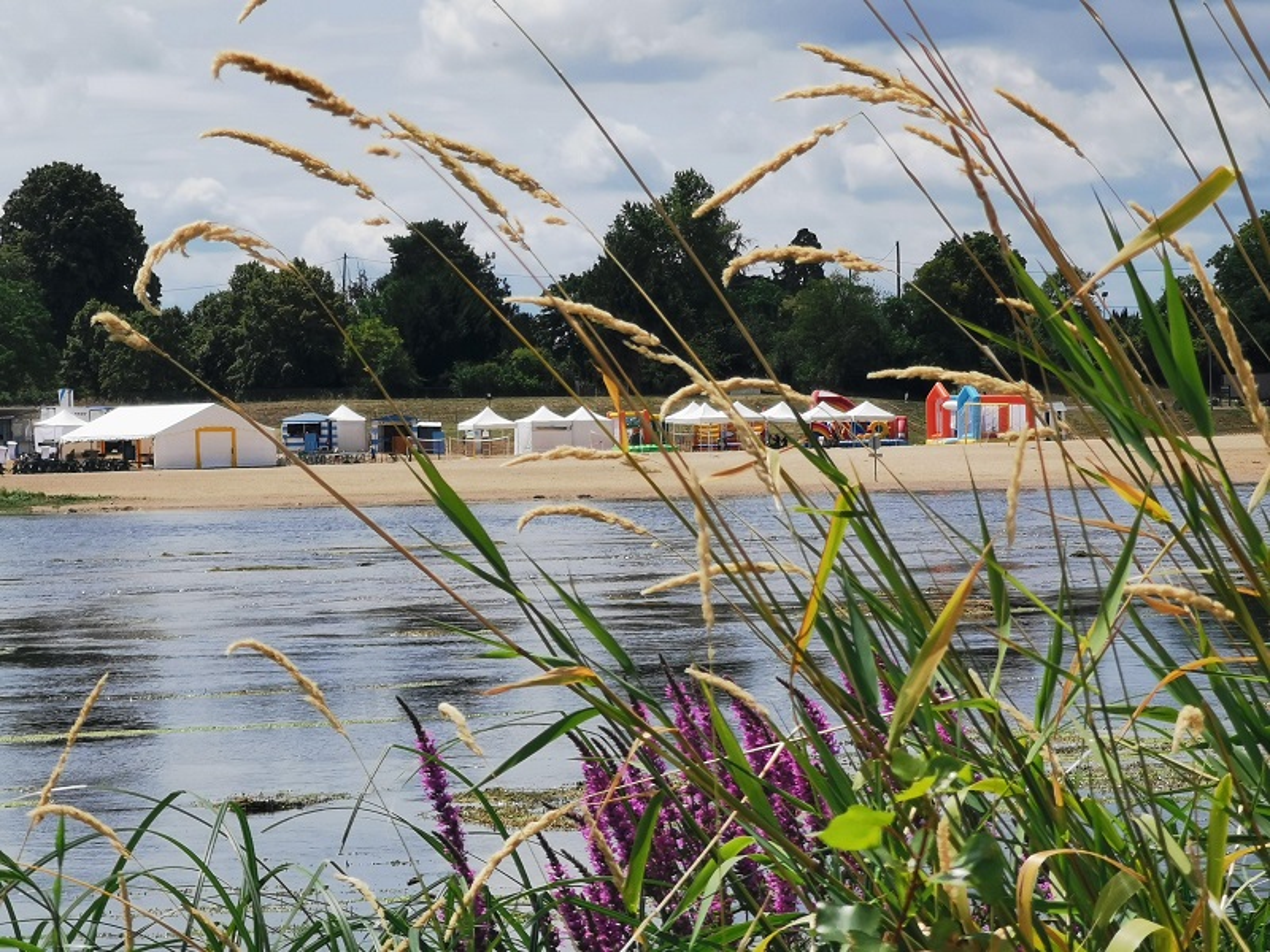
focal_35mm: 143
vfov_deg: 10.4
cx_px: 635
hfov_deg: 13.8
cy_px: 476
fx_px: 5246
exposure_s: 1/838
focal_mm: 14.46
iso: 50
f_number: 3.4
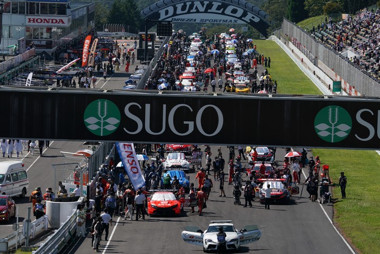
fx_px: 2111
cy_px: 127
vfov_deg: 6.9
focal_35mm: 200
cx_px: 190
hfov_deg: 10.3
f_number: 11
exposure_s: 1/400
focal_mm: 200
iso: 200
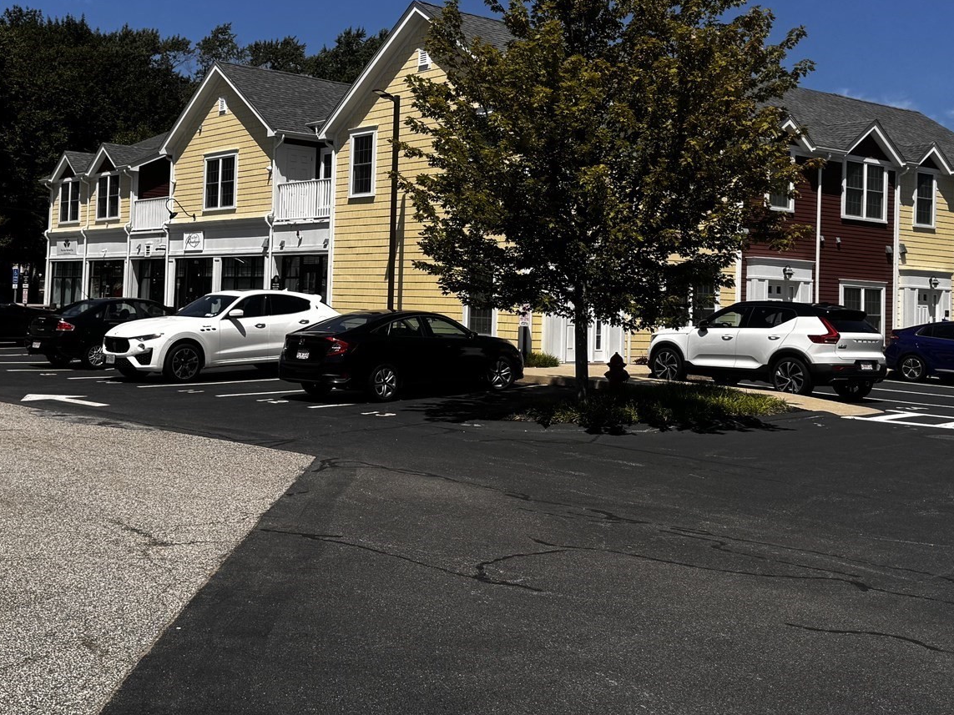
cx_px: 445
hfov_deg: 43.8
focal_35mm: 43
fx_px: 1185
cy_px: 234
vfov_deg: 33.3
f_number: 1.78
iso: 80
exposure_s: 1/6410
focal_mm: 6.76
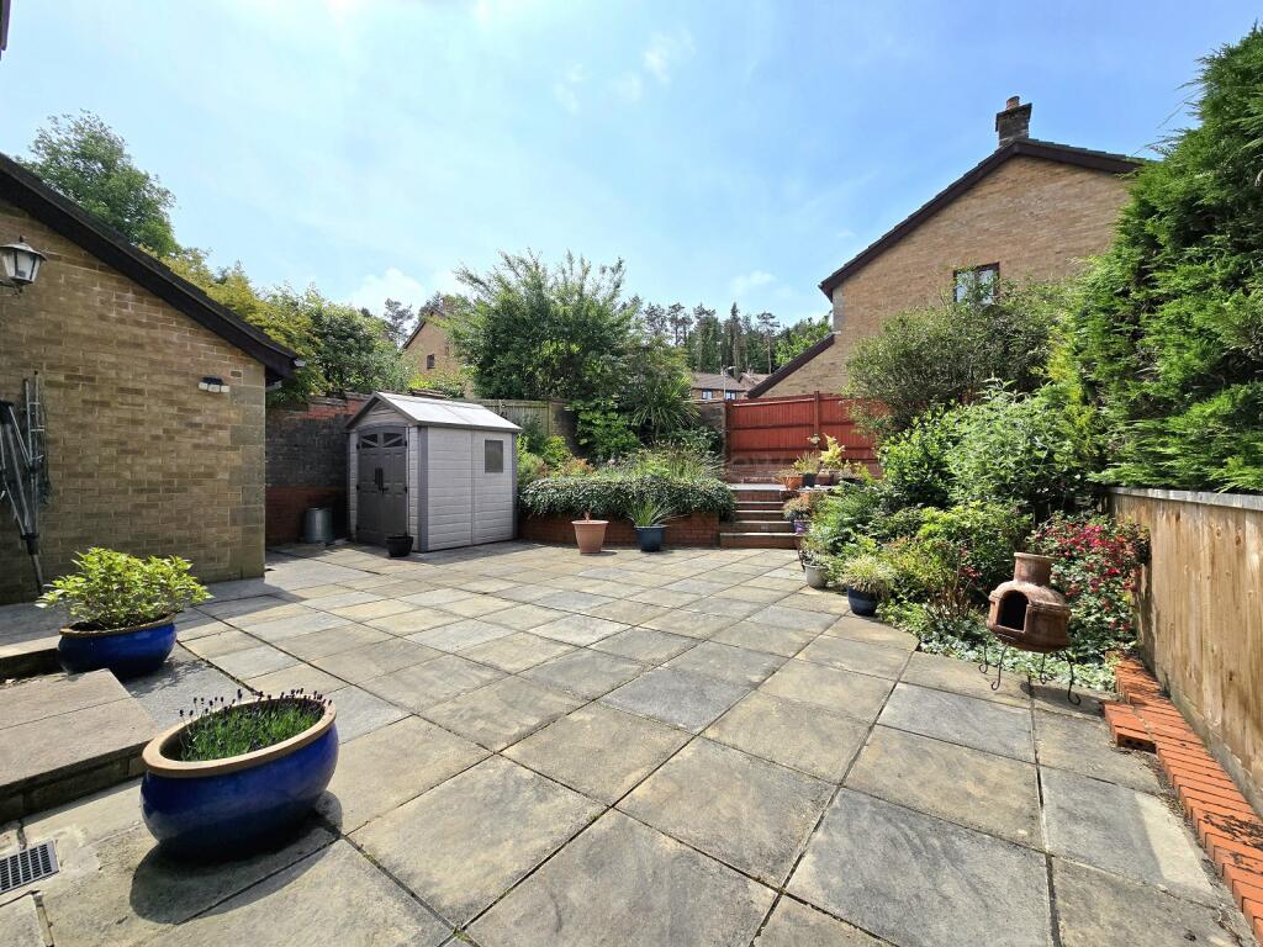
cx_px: 632
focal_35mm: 13
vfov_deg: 89.9
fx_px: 474
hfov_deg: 106.2
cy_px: 474
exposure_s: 1/5000
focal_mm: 2.2
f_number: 2.2
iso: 50
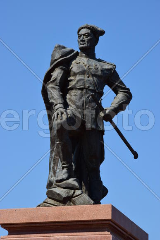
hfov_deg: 9.3
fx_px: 979
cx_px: 80
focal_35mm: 147
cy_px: 120
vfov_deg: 14.0
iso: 100
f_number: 11
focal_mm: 98
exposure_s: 1/125
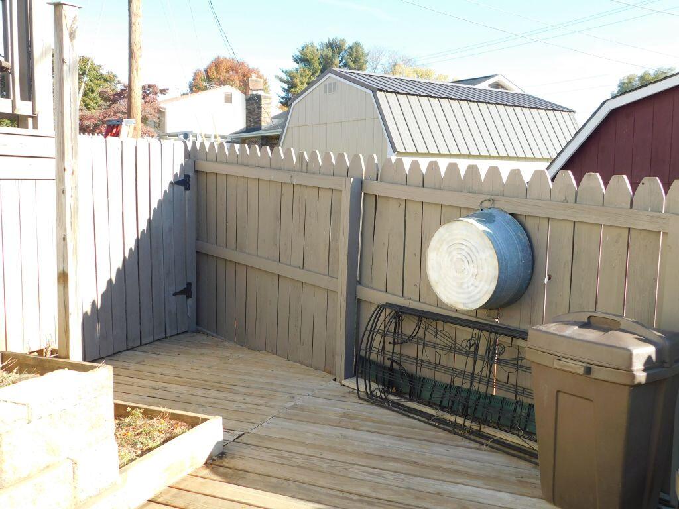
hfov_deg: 51.4
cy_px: 254
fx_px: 706
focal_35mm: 36
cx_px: 340
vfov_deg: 39.7
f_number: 3.5
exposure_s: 1/320
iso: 125
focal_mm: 6.3
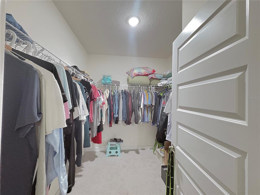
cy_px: 98
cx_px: 130
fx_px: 105
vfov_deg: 85.7
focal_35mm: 14
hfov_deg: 102.1
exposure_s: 1/40
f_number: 2.2
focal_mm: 2.22
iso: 800
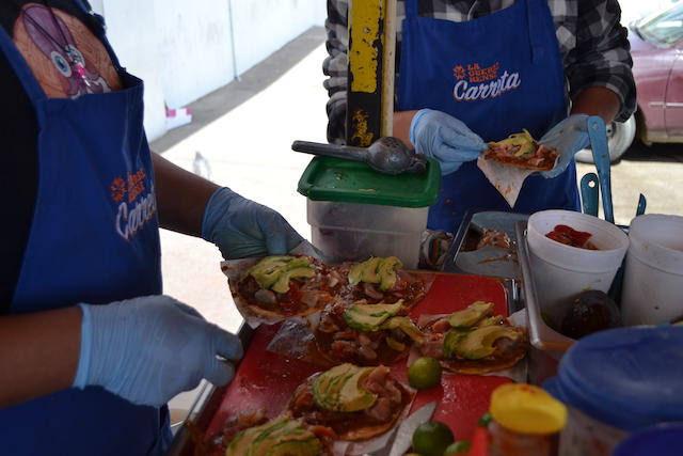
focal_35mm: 39
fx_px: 740
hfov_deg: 49.5
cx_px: 342
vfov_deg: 34.2
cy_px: 228
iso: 400
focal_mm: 26
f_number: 4.2
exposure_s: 1/640
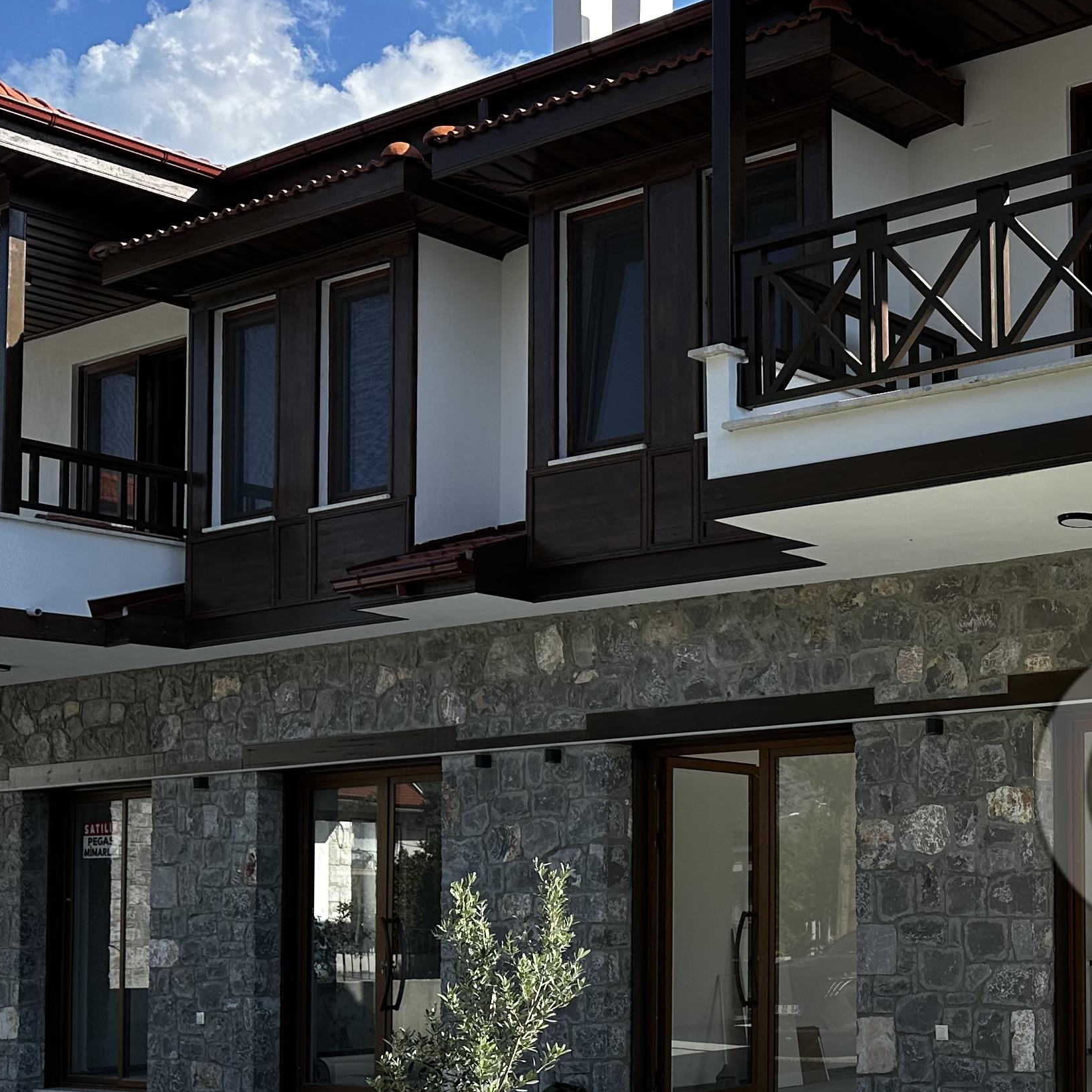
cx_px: 1235
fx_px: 1856
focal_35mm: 52
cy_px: 828
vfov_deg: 32.1
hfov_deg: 29.2
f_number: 1.78
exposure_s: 1/2882
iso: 80
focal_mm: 6.86
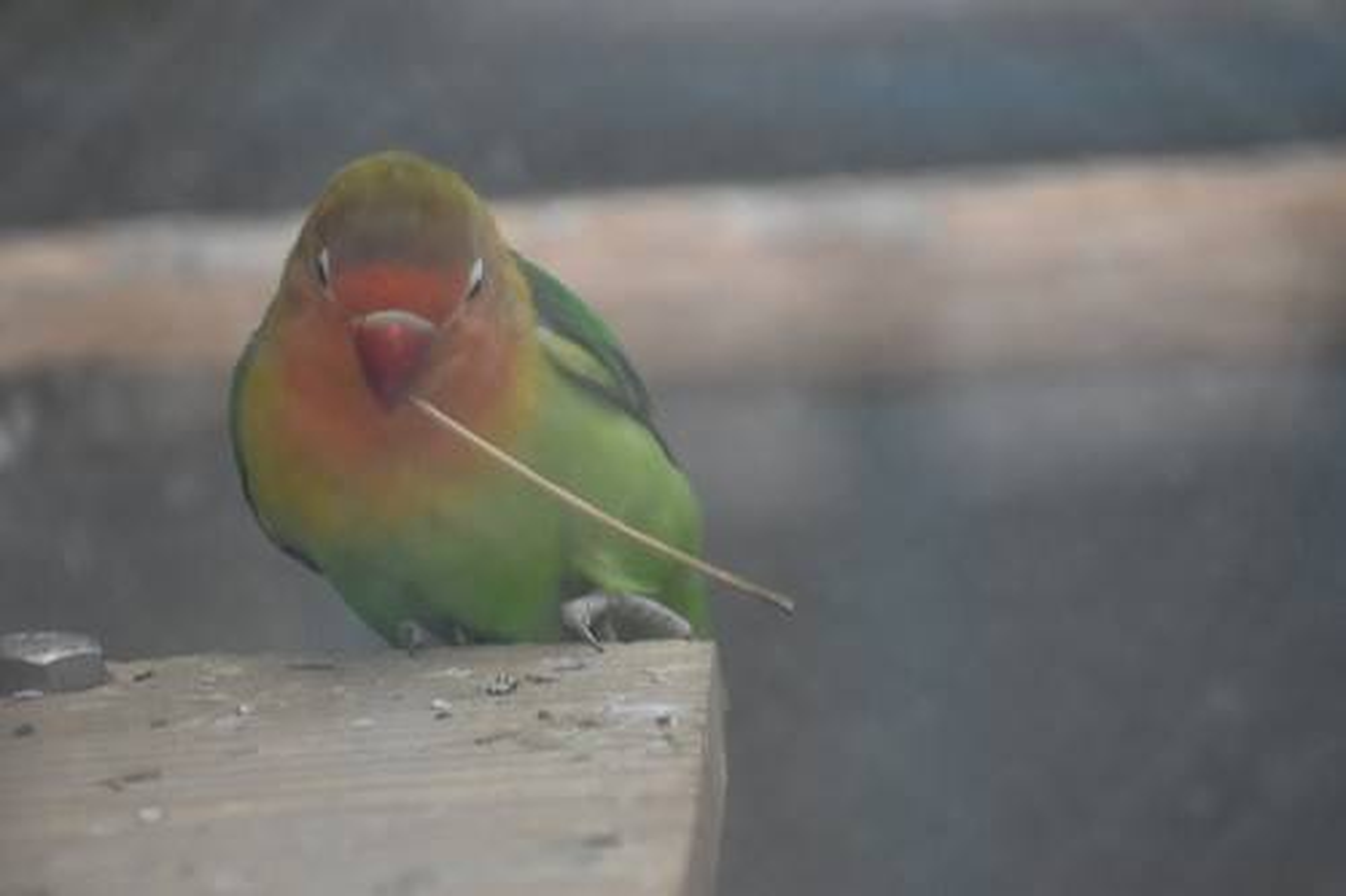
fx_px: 16819
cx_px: 673
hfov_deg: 4.6
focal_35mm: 450
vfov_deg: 3.1
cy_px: 448
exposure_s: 1/80
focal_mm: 300
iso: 1250
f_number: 6.3
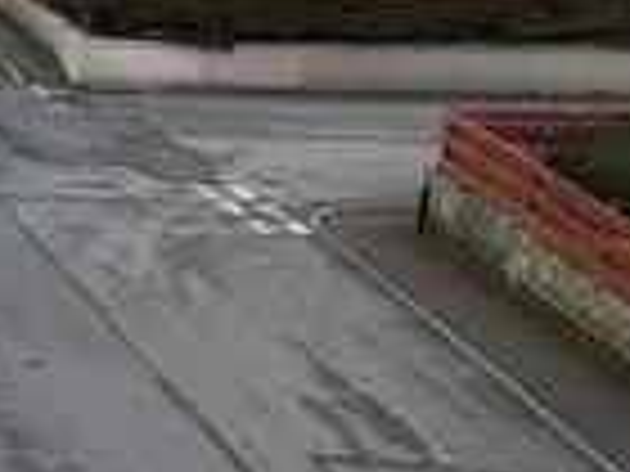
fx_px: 3185
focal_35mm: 175
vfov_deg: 8.4
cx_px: -1026
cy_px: 629
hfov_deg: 9.6
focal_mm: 6.72
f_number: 1.7
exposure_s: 1/725
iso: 200
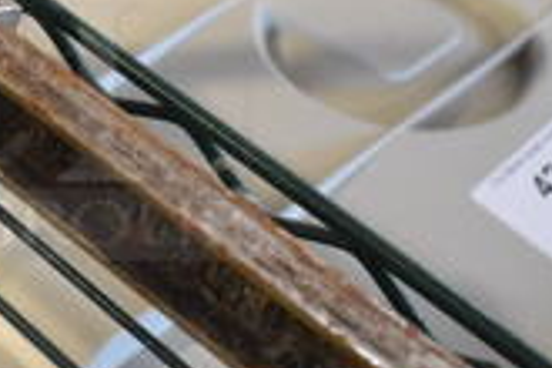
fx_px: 1533
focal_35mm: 100
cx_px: -100
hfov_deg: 19.3
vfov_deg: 13.6
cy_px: 84
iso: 1600
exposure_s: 1/125
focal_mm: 18
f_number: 3.5
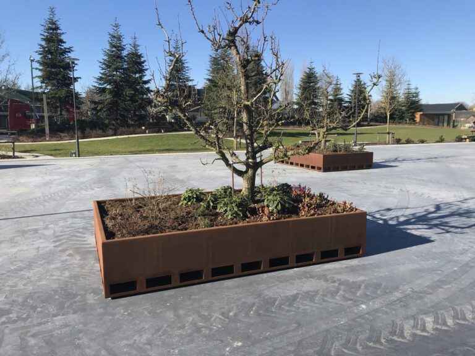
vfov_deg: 49.7
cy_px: 178
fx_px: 384
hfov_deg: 63.4
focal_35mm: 28
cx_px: 238
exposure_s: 1/1681
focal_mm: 3.99
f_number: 1.8
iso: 20
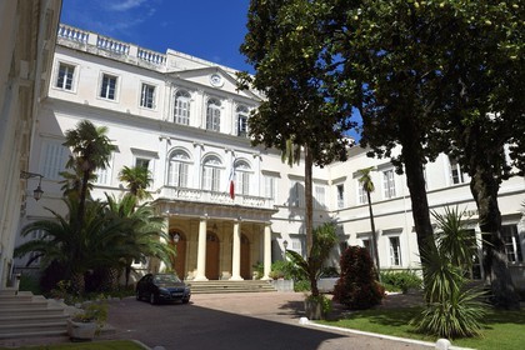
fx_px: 379
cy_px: 175
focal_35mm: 26
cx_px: 262
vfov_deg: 49.6
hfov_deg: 69.4
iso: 200
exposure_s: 1/200
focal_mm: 26
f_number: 16
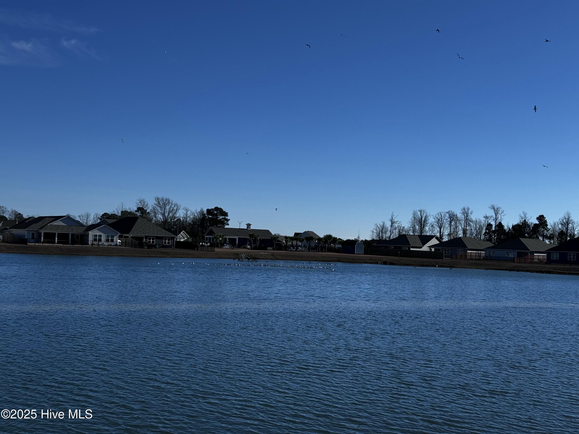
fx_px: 803
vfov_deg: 30.3
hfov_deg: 39.7
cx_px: 290
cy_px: 217
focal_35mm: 48
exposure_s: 1/9009
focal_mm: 6.76
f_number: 1.78
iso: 64
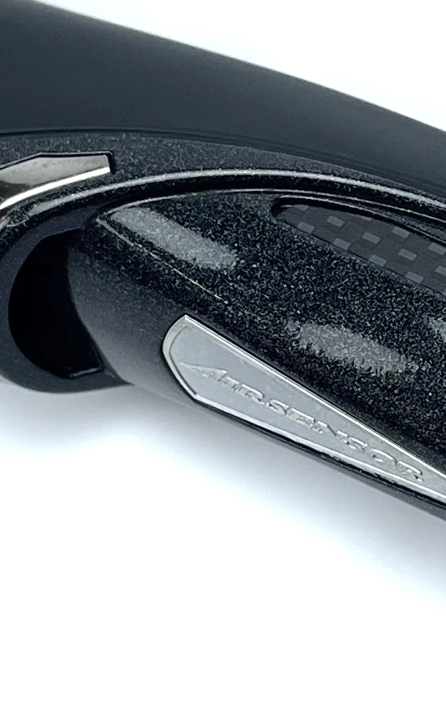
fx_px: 2469
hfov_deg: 10.3
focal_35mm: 127
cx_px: 364
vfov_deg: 16.4
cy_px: 232
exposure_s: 1/569
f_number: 1.6
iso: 32
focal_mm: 4.2
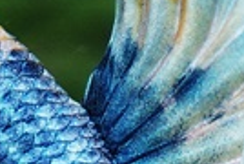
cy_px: 346
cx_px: 44
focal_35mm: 552
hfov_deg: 3.7
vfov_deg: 2.5
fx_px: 3752
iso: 250
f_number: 5.6
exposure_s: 1/100
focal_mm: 55
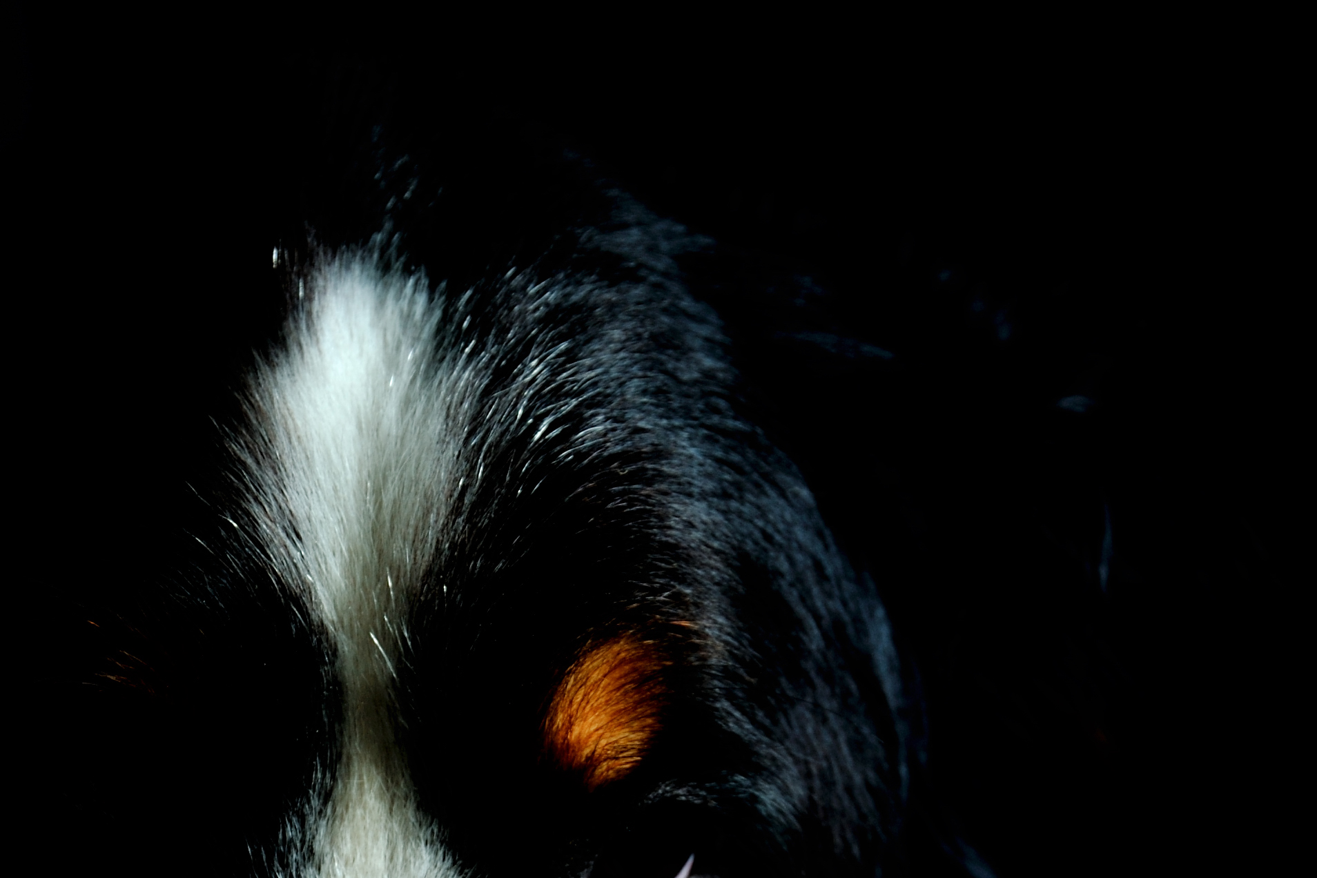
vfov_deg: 12.4
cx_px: 403
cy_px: 1169
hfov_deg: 19.0
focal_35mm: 107
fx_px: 3914
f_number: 5.6
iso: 200
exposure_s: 1/250
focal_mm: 48
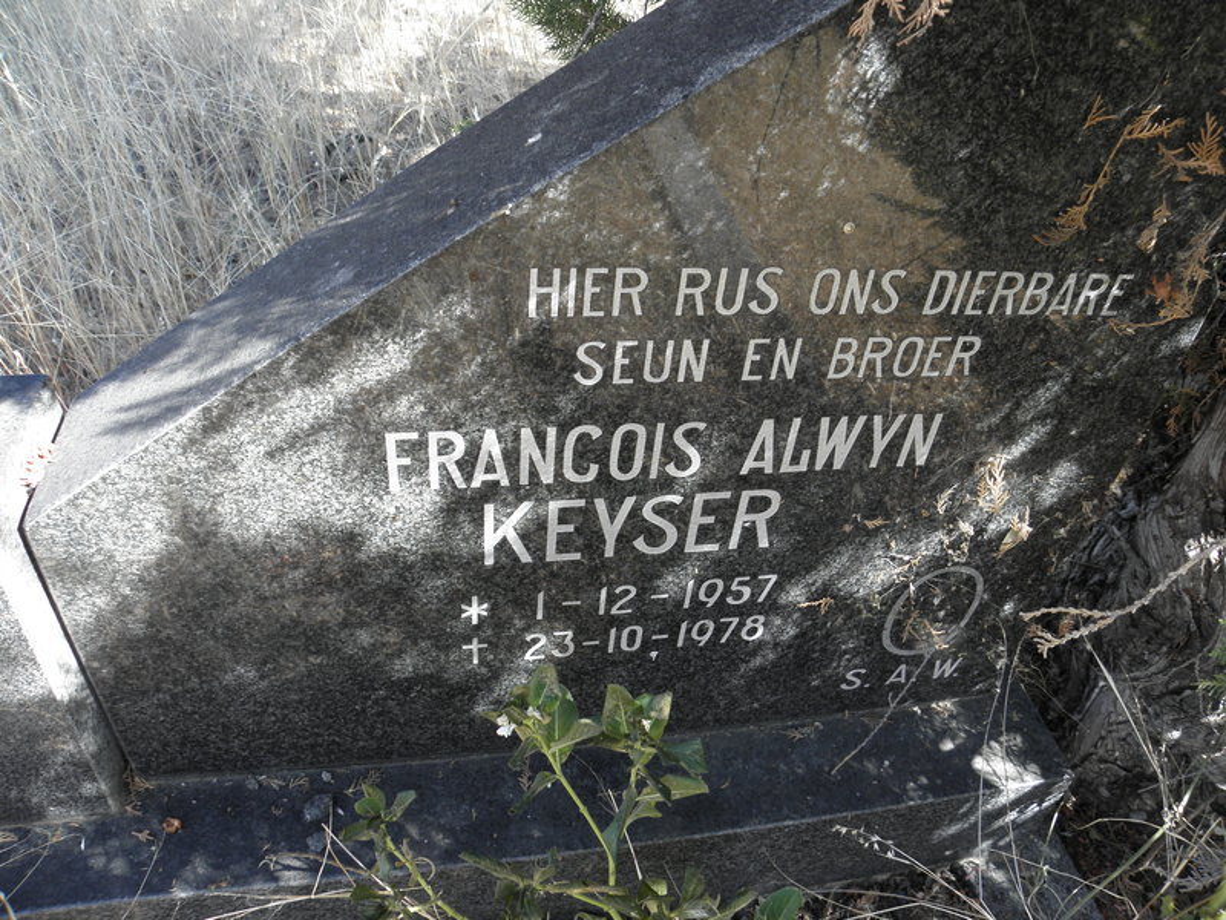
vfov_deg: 53.1
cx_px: 613
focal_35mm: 26
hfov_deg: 67.3
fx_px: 921
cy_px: 460
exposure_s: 1/60
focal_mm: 4.6
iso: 64
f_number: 3.5
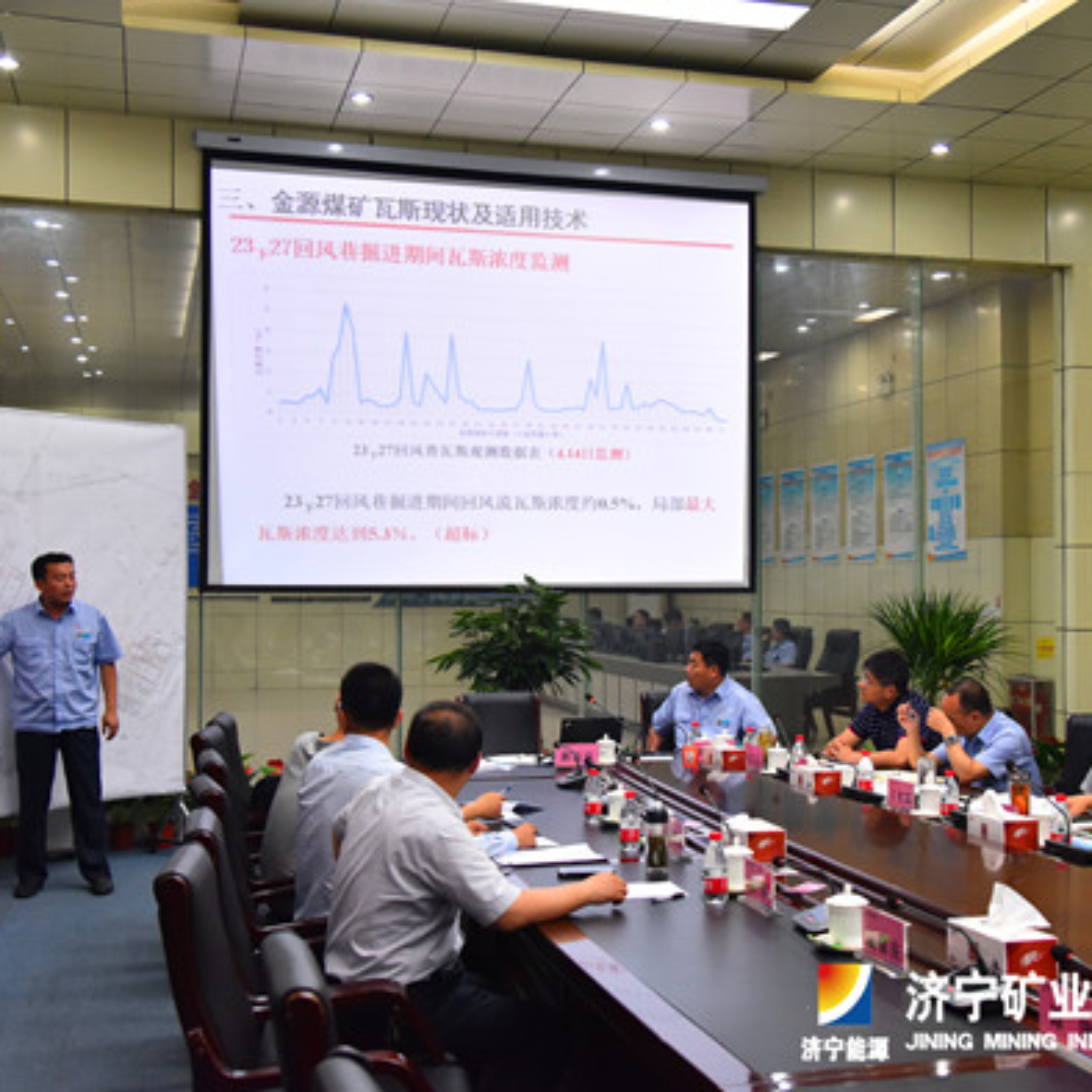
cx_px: 615
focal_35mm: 44
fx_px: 1570
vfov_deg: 38.3
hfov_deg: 38.3
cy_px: 540
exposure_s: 1/80
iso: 1600
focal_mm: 34
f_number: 4.5
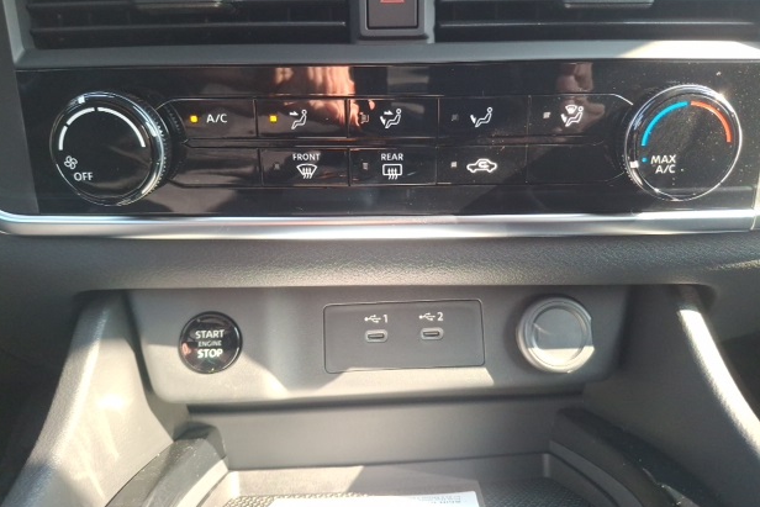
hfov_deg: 67.4
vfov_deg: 47.8
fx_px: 570
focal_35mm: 27
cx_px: 386
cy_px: 216
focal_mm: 4.69
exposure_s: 1/120
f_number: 1.8
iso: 135
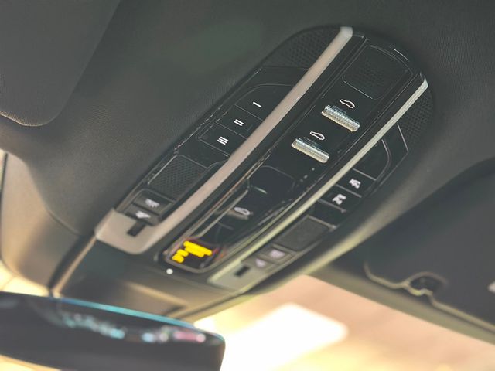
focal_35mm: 48
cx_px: 248
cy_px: 186
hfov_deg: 39.7
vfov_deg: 30.3
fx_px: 686
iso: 640
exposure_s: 1/40
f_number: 1.78
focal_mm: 6.86
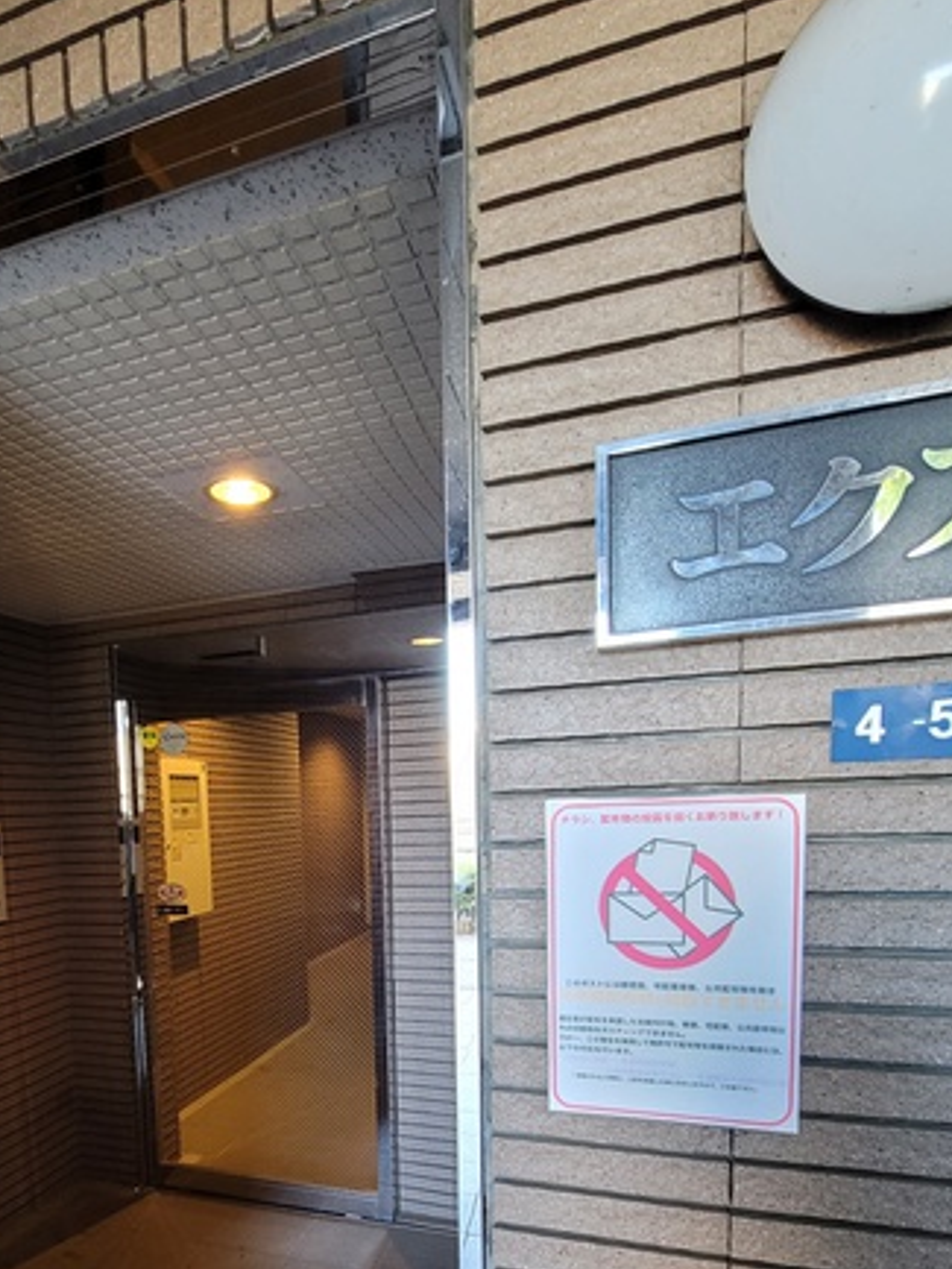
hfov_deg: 61.6
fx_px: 770
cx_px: 303
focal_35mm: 21
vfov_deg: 75.1
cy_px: 897
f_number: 2.2
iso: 320
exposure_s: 1/33
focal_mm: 2.2
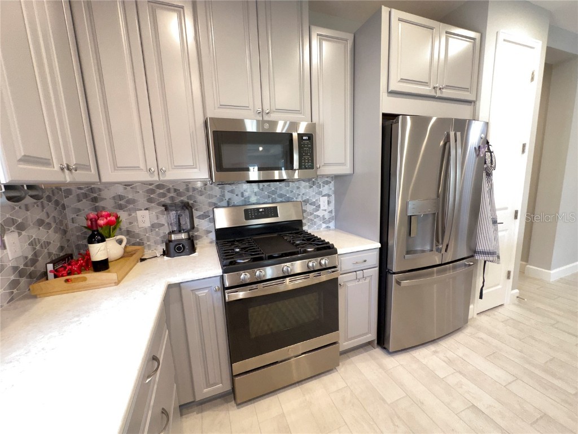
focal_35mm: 14
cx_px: 289
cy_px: 217
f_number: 2.2
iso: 400
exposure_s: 1/60
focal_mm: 2.22
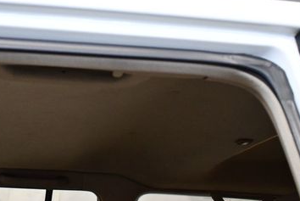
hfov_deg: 30.3
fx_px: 542
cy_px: 92
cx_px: 69
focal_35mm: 65
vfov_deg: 21.0
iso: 1400
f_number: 3.5
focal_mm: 18
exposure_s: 1/125
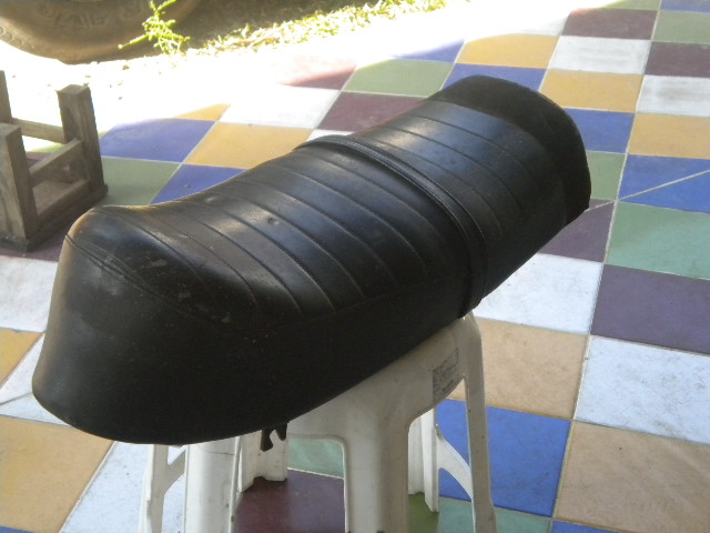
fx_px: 1395
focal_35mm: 68
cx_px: 355
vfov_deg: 21.6
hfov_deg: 28.6
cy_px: 266
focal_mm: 12.3
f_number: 4.6
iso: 400
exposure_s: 1/284
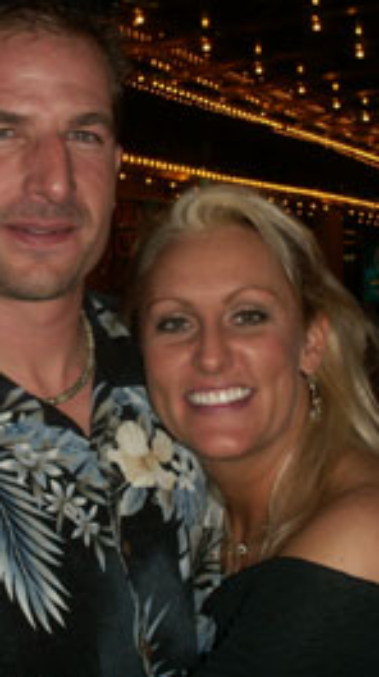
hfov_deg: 21.6
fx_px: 985
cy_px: 344
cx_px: 87
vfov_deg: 37.9
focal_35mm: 55
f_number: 7.1
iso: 50
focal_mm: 7.7
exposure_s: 1/40
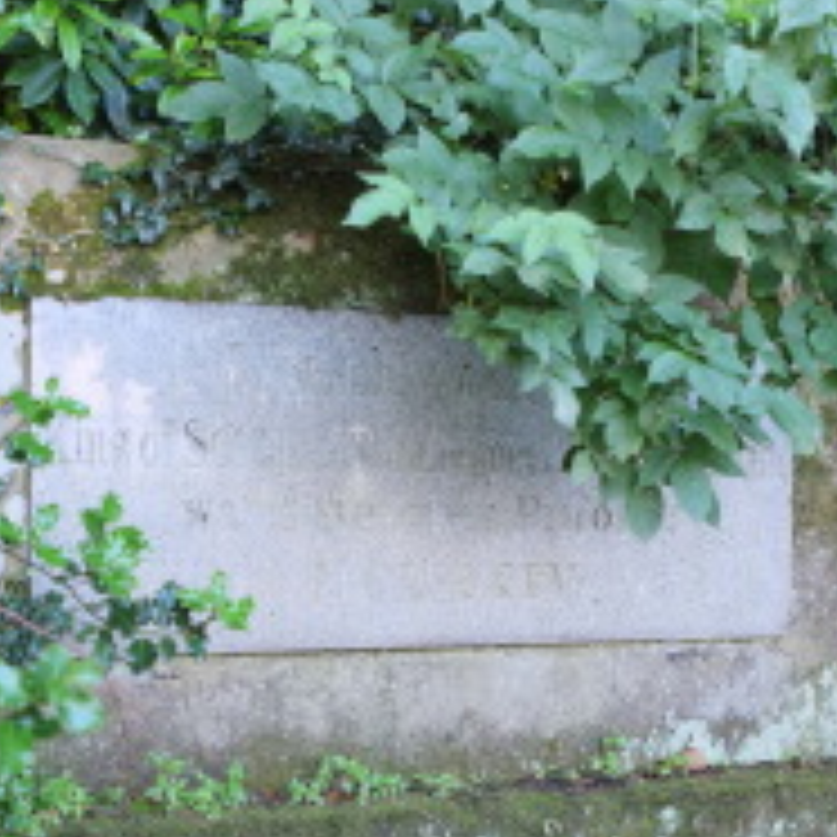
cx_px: 428
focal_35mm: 64
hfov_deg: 26.9
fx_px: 1751
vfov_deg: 26.7
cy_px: 583
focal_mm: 23
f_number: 3.2
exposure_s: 1/125
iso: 800
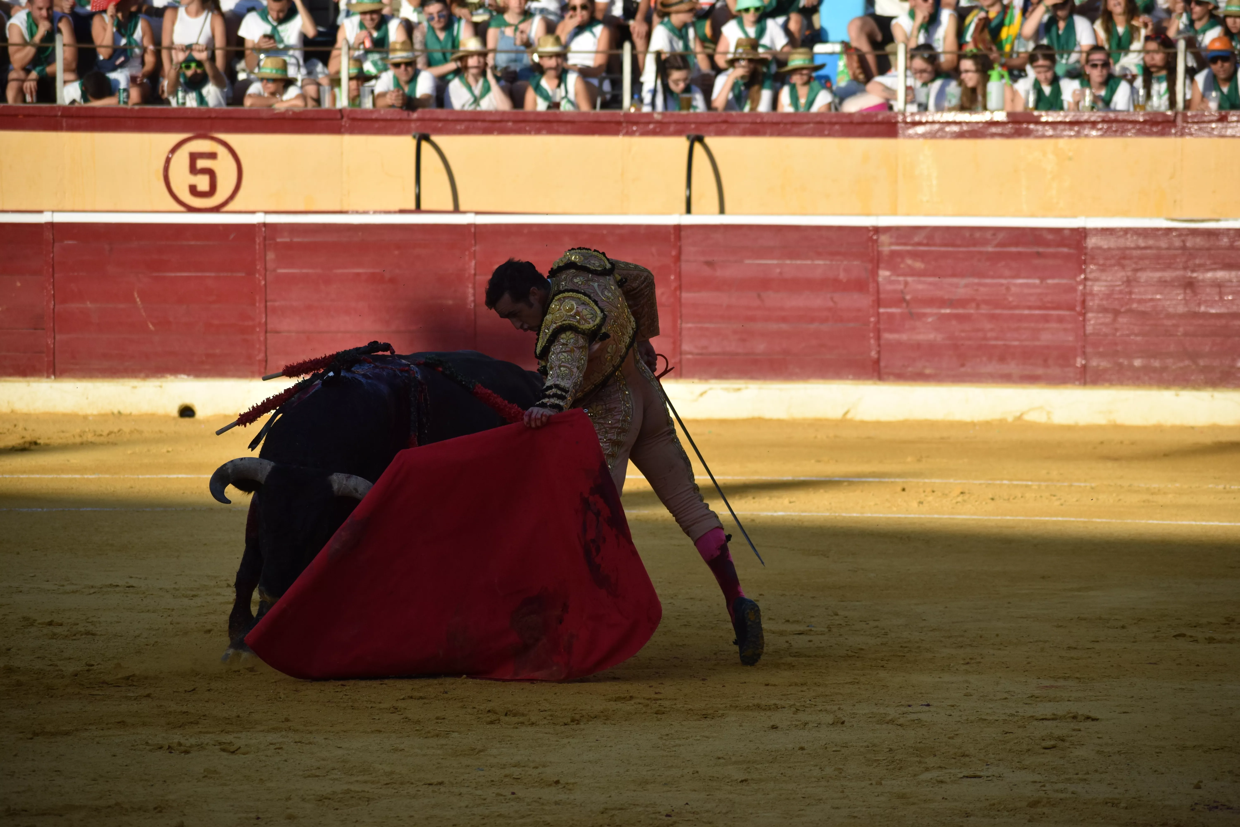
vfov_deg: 6.8
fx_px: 6974
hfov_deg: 10.2
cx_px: 620
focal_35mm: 202
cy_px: 414
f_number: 5.6
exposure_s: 1/2000
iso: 400
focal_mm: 135
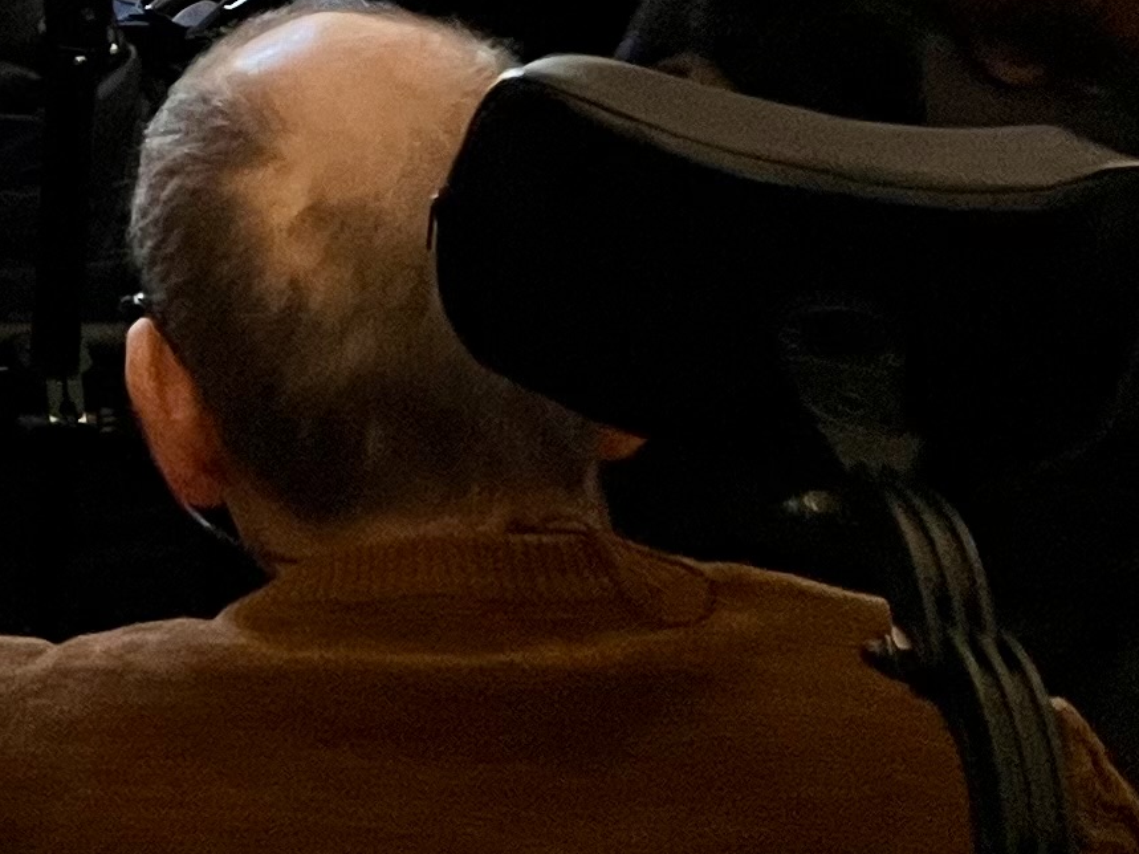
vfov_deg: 10.8
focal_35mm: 122
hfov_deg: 13.8
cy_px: -972
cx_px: -1110
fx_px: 4014
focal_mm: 5.1
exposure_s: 1/50
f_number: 1.6
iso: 160
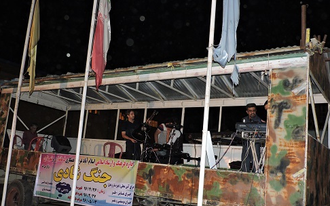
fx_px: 324
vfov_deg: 35.3
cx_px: 168
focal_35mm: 36
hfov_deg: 54.0
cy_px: 114
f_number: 3.2
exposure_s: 1/30
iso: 400
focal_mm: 5.9
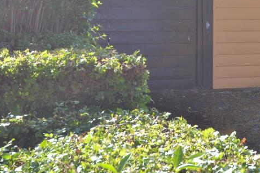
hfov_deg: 25.8
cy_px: 26
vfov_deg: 17.3
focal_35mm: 78
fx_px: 563
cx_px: 179
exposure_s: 1/125
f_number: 5.6
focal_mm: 24
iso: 140
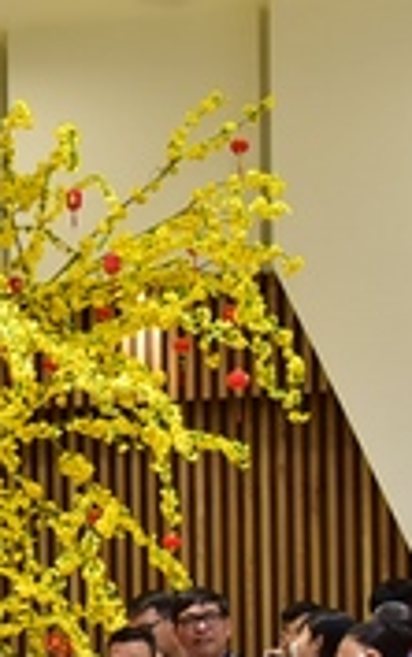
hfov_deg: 9.8
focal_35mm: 127
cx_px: -315
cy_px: 646
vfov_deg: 16.1
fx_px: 2276
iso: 640
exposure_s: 1/80
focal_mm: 34
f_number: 4
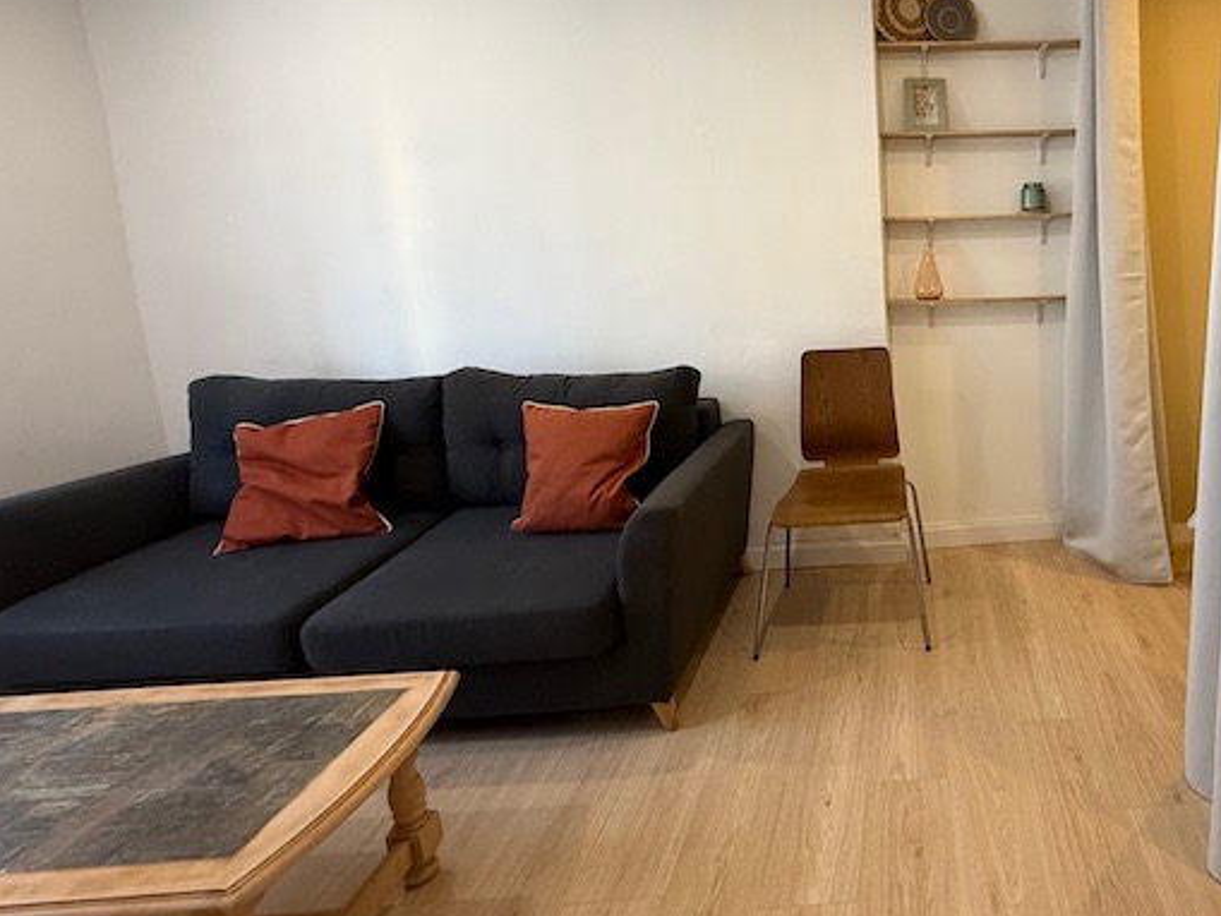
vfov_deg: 60.5
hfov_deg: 69.8
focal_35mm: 22
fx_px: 776
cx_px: 955
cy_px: 357
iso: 250
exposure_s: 1/50
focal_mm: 2.22
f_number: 2.2
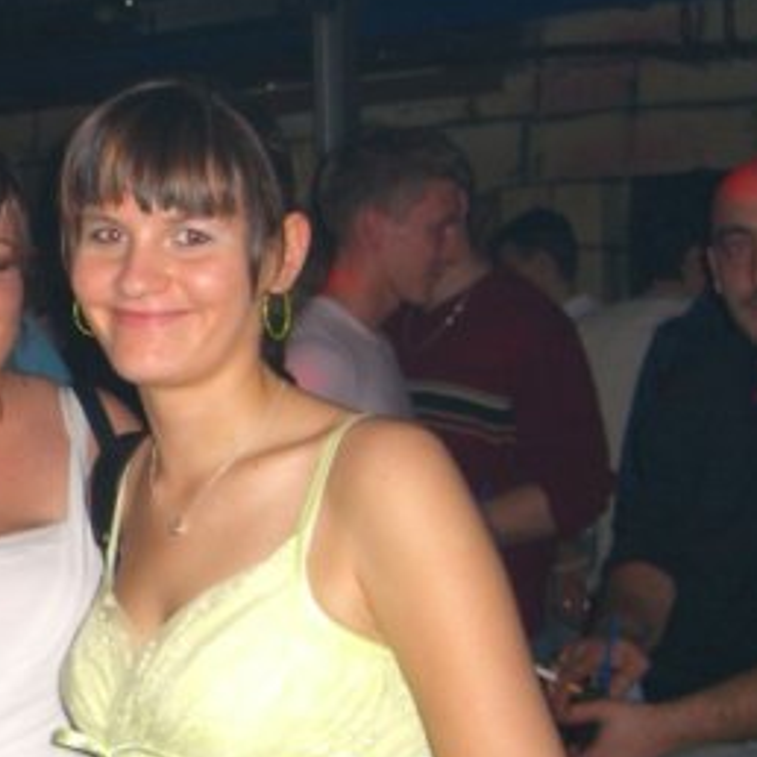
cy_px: 414
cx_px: -59
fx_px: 1930
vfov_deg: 22.2
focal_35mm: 78
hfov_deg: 21.2
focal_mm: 7.9
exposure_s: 1/60
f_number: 2.8
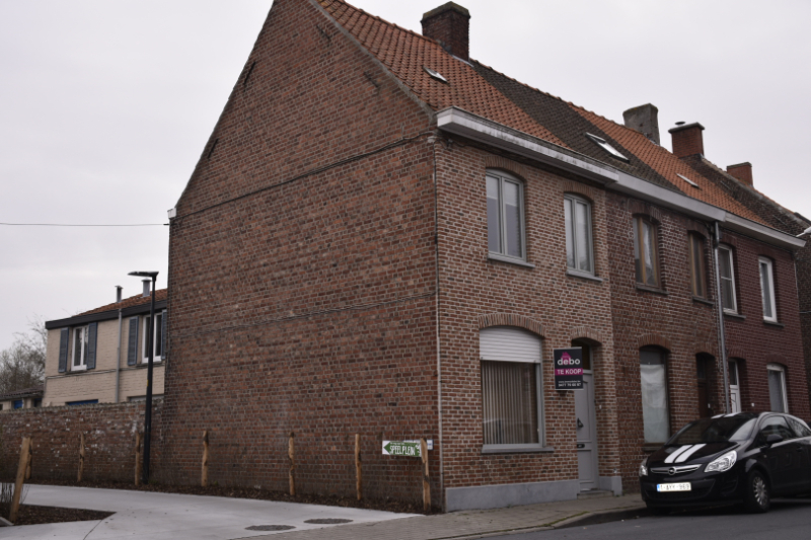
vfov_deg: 34.2
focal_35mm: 39
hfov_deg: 49.6
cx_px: 406
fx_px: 878
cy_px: 270
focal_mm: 26
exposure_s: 1/125
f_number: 5.6
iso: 110
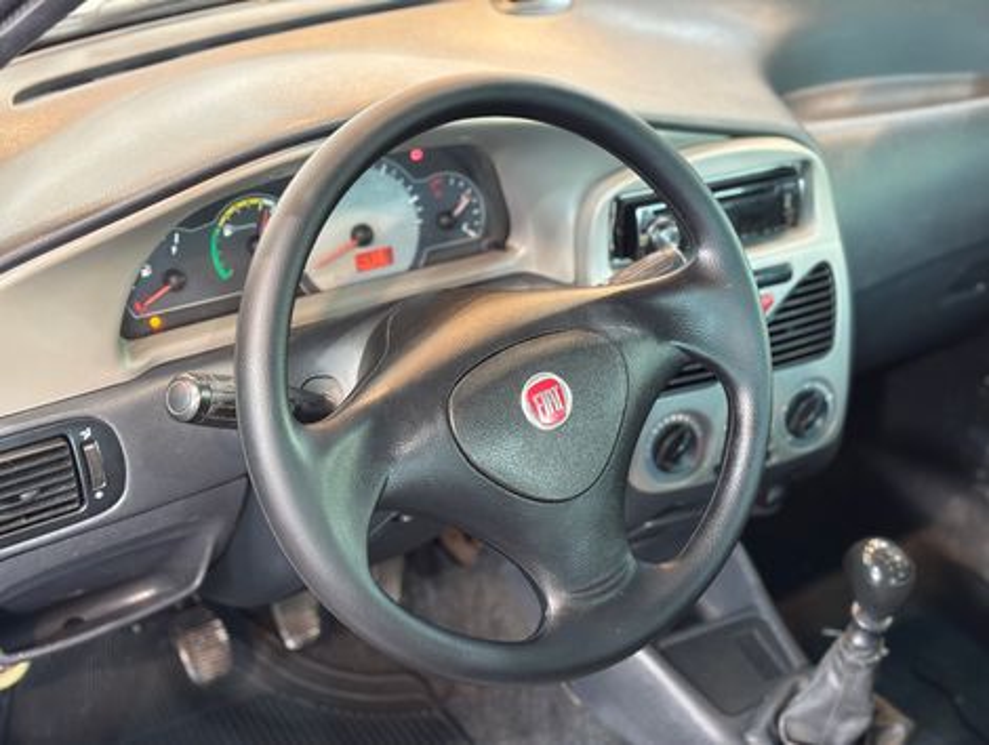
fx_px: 1488
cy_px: 372
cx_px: 494
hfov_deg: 36.8
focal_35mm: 52
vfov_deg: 28.1
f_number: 1.6
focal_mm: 5.96
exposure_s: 1/40
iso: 200
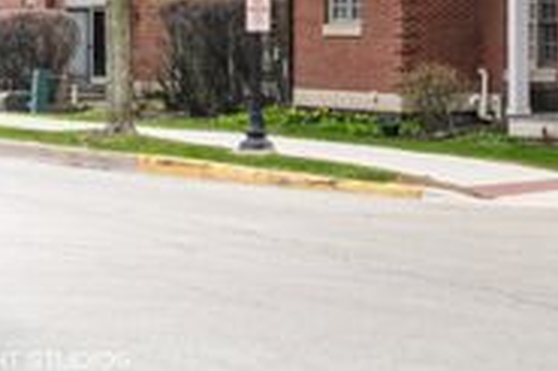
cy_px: -128
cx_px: 697
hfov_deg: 15.1
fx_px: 2013
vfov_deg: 10.3
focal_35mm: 130
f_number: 8
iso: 200
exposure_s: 1/30
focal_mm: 48
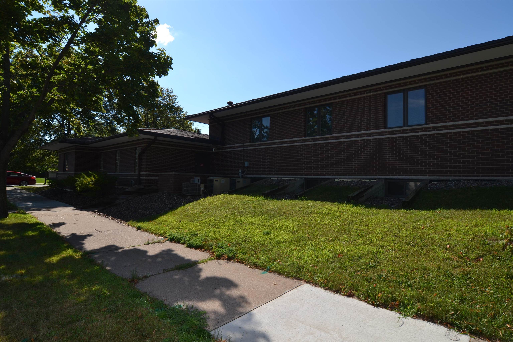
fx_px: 256
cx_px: 256
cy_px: 171
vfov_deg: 67.4
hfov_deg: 90.0
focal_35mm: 18
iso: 100
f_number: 10
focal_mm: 12
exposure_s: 1/200
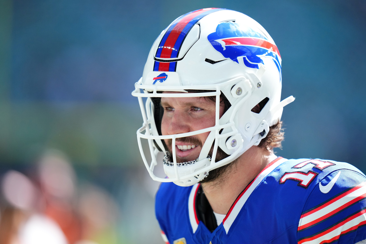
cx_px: 183
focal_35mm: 400
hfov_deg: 5.2
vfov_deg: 3.4
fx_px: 4066
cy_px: 122
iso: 2000
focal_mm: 400
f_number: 2.8
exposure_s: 1/8000
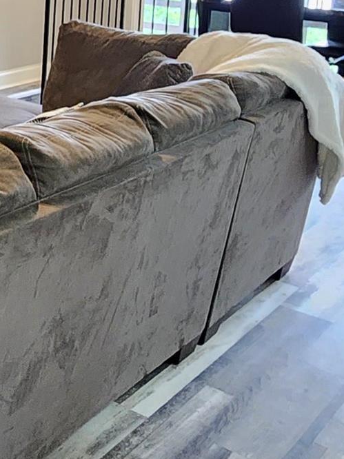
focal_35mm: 60
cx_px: -133
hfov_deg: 21.5
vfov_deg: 30.2
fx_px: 796
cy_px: 10
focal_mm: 2.2
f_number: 2.2
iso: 400
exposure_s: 1/30
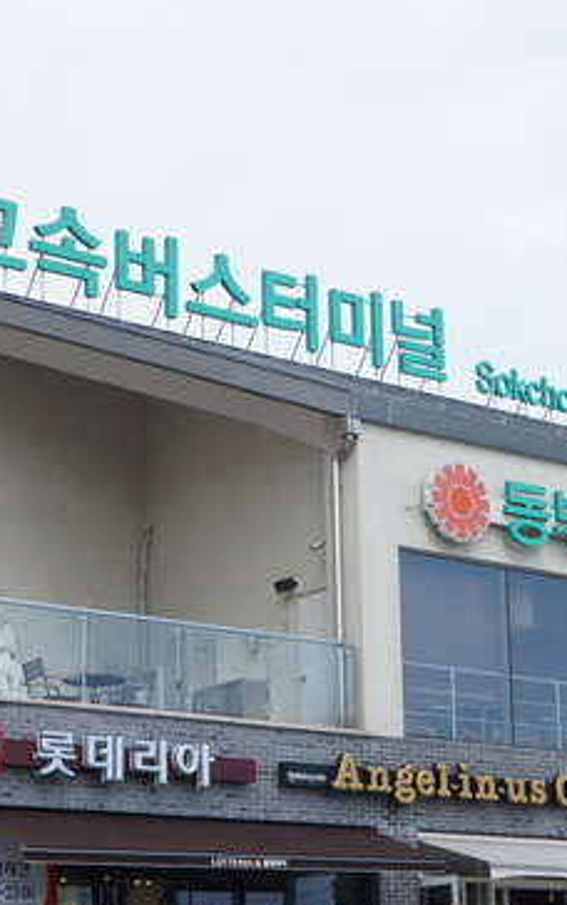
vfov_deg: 24.3
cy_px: 544
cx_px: 419
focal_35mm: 85
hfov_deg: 15.3
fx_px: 2098
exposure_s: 1/400
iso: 200
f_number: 8
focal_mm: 29
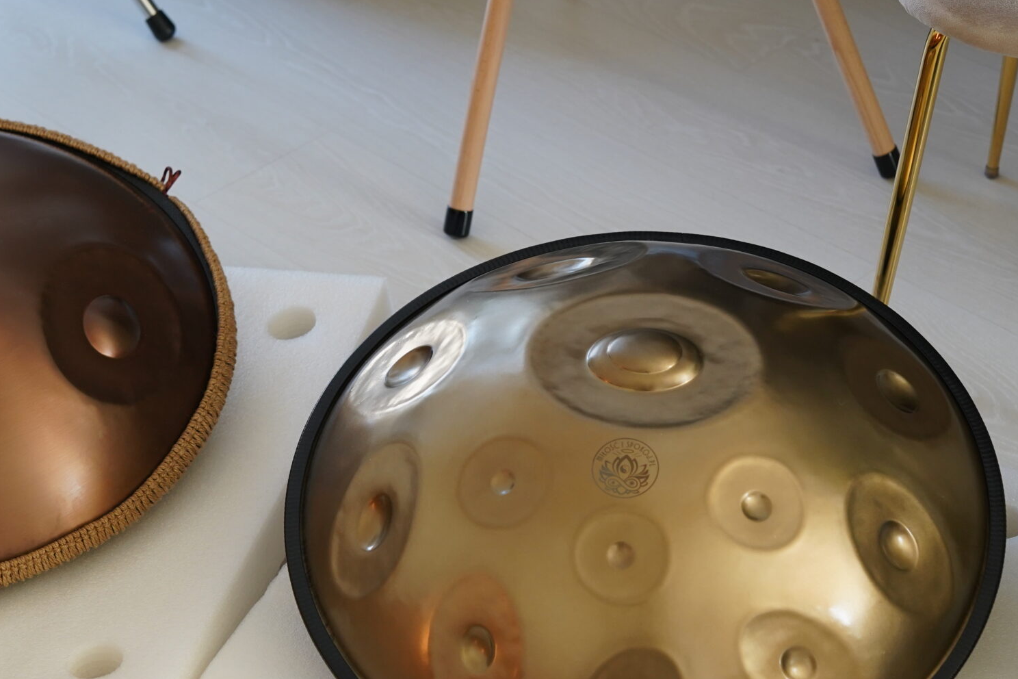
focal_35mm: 86
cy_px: 379
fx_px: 2432
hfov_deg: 23.6
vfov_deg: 15.9
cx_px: 508
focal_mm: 50
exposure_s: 1/160
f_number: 4
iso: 1250
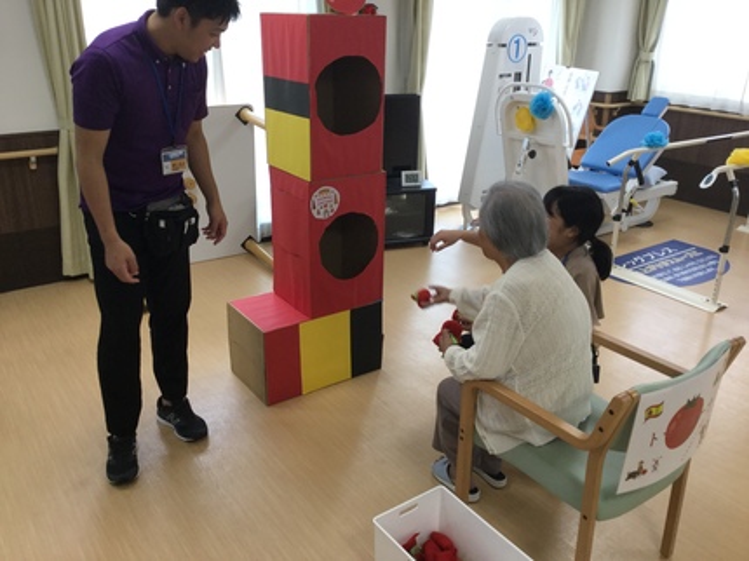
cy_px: 280
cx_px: 374
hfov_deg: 58.4
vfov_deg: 45.4
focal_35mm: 31
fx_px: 670
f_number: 2.4
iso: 32
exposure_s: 1/40
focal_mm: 3.3
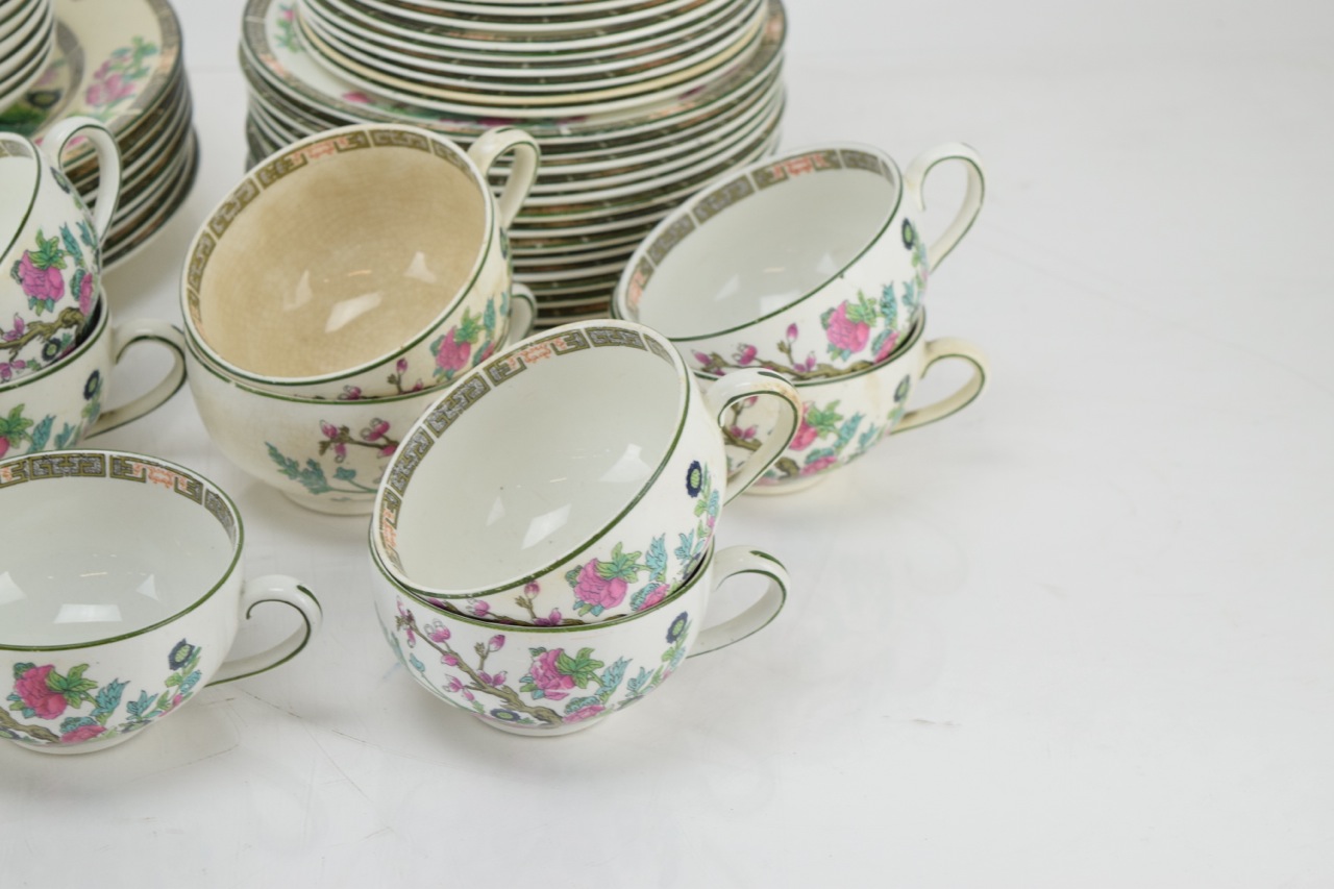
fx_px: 3056
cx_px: 667
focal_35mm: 82
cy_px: 444
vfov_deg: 16.5
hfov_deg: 24.6
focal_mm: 55
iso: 800
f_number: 6.3
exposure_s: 1/125
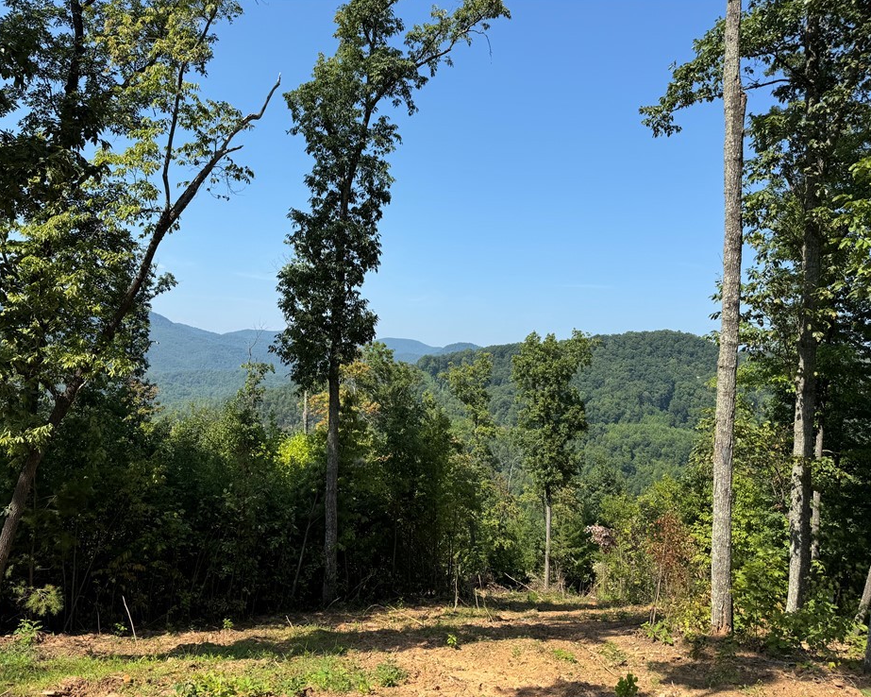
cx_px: 403
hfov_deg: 66.0
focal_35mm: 26
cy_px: 357
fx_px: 670
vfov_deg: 54.9
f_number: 1.78
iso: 80
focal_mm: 6.76
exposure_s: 1/3247
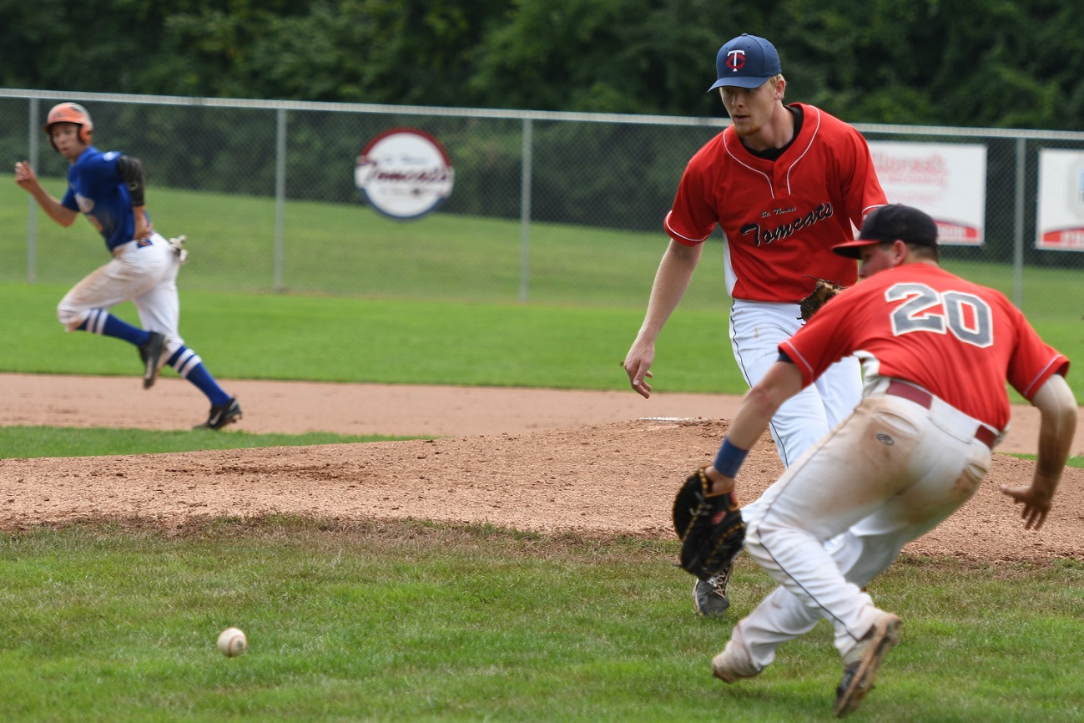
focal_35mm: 202
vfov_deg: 6.8
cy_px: 362
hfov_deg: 10.2
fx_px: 6097
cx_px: 542
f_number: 3.2
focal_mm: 135
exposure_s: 1/1000
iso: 100
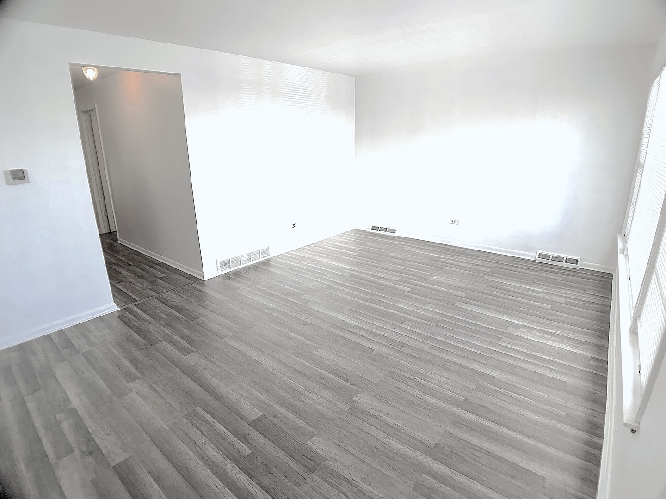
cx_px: 333
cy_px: 250
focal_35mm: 26
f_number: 1.8
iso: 50
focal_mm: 4.25
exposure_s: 1/122
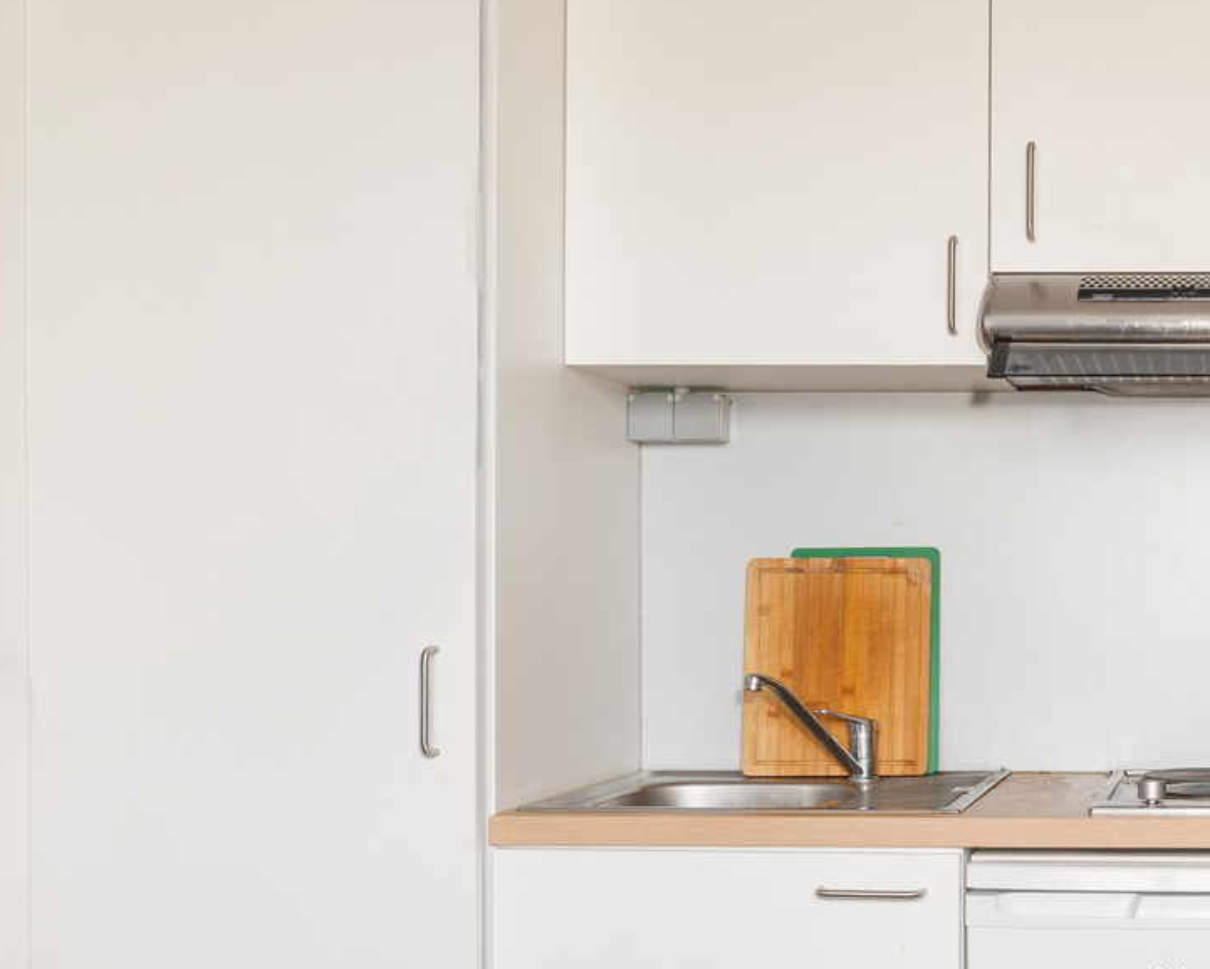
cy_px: 651
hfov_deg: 34.0
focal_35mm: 50
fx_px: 1791
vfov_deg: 30.0
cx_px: 1213
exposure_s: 1/1.25
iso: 250
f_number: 11
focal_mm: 16
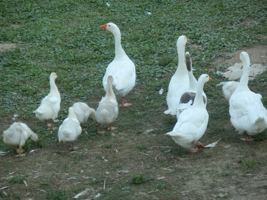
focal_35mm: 267
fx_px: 2059
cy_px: 100
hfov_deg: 7.4
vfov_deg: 5.6
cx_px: 134
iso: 200
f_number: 5.9
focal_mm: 47.3
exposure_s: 1/160
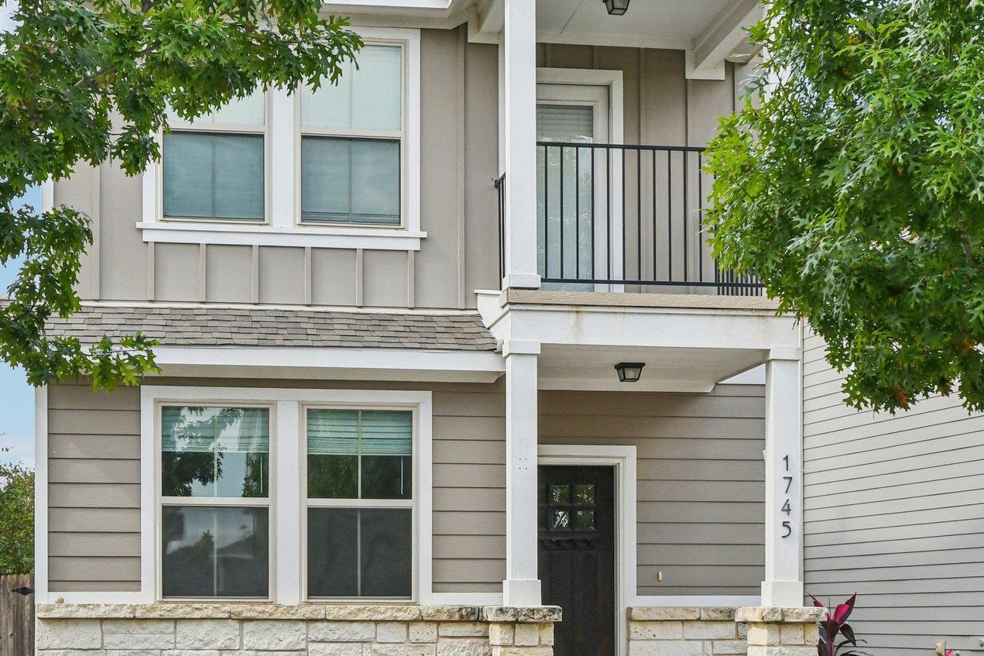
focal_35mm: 58
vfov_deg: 23.4
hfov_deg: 34.4
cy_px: 347
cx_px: 397
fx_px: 1585
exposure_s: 1/500
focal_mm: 24
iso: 400
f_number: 8
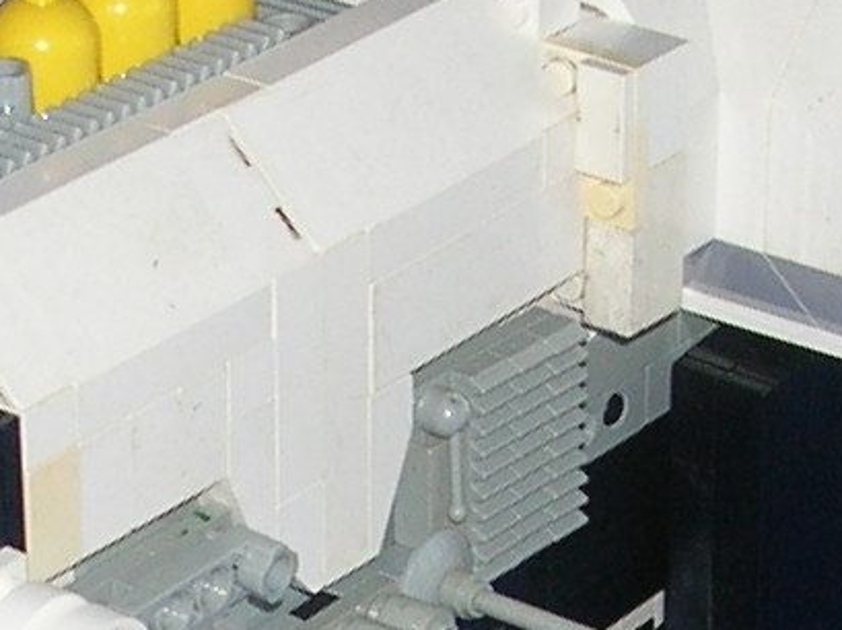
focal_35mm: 196
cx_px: 311
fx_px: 4763
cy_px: 896
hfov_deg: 10.1
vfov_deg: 7.5
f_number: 2.8
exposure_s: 1/60.1
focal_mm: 5.8
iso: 50
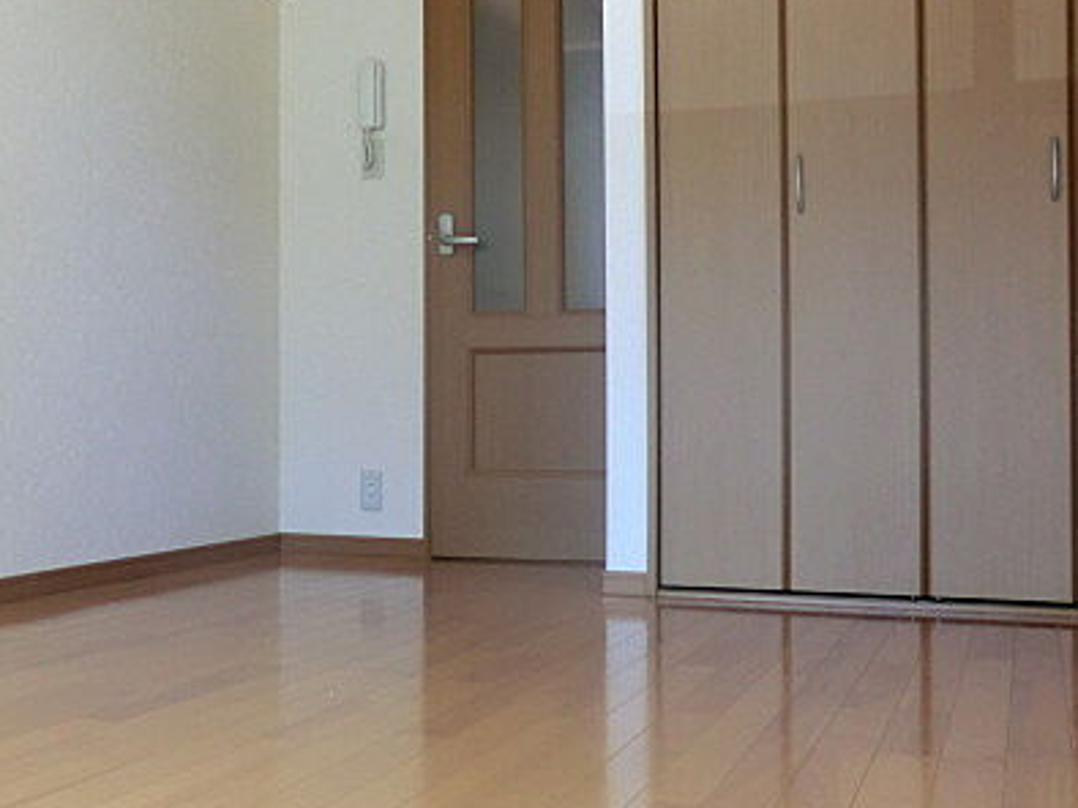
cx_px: 300
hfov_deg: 39.6
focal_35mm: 47
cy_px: 399
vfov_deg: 30.9
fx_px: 1463
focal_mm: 5.2
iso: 160
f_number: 3.5
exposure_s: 1/60
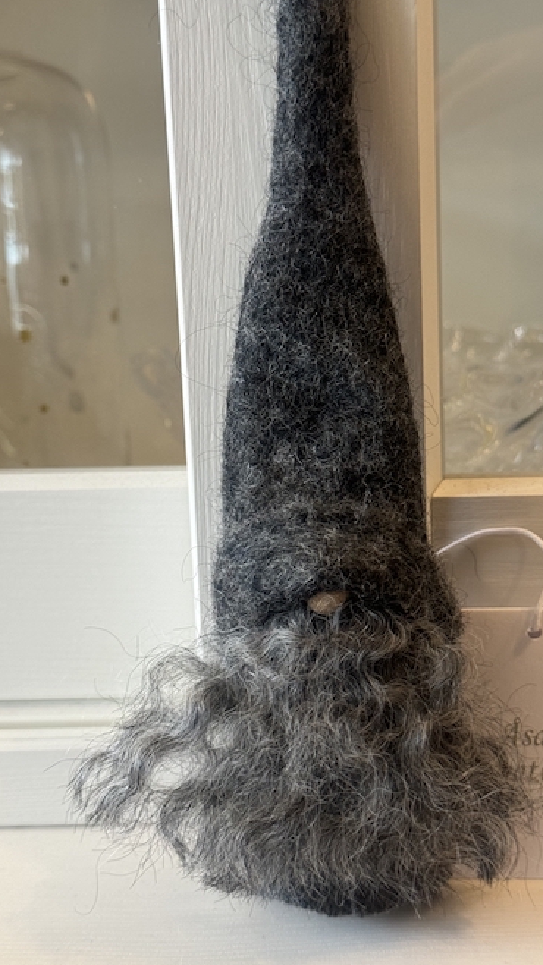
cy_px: 485
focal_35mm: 53
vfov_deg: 39.2
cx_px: 348
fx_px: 1357
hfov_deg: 22.6
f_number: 1.78
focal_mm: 6.76
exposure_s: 1/40
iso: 250
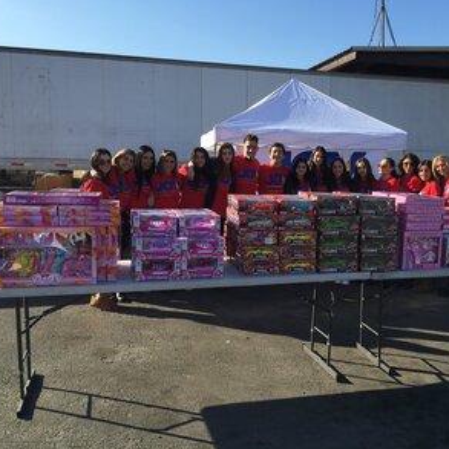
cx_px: 283
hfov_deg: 46.8
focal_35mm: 35
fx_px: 514
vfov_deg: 47.2
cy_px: 225
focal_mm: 4.15
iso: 32
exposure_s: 1/1412
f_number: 2.2
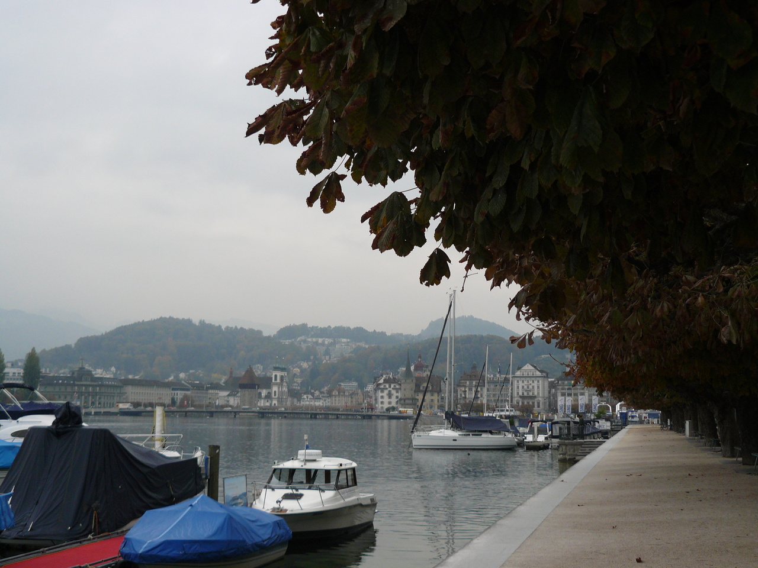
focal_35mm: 49
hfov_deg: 38.9
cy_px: 284
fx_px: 1073
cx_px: 379
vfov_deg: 29.7
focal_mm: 8.2
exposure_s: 1/100
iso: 100
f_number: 2.8
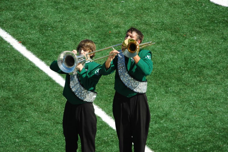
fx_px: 3797
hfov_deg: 3.4
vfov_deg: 2.3
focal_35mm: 600
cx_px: 114
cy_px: 76
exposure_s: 1/640
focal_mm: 400
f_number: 5.6
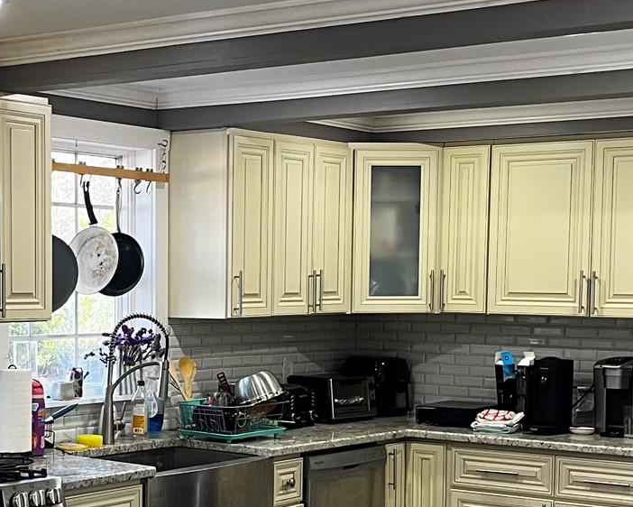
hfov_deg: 25.1
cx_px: 94
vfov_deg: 20.6
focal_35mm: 74
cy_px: 367
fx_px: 1387
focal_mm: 5.1
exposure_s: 1/60
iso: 100
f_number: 1.6
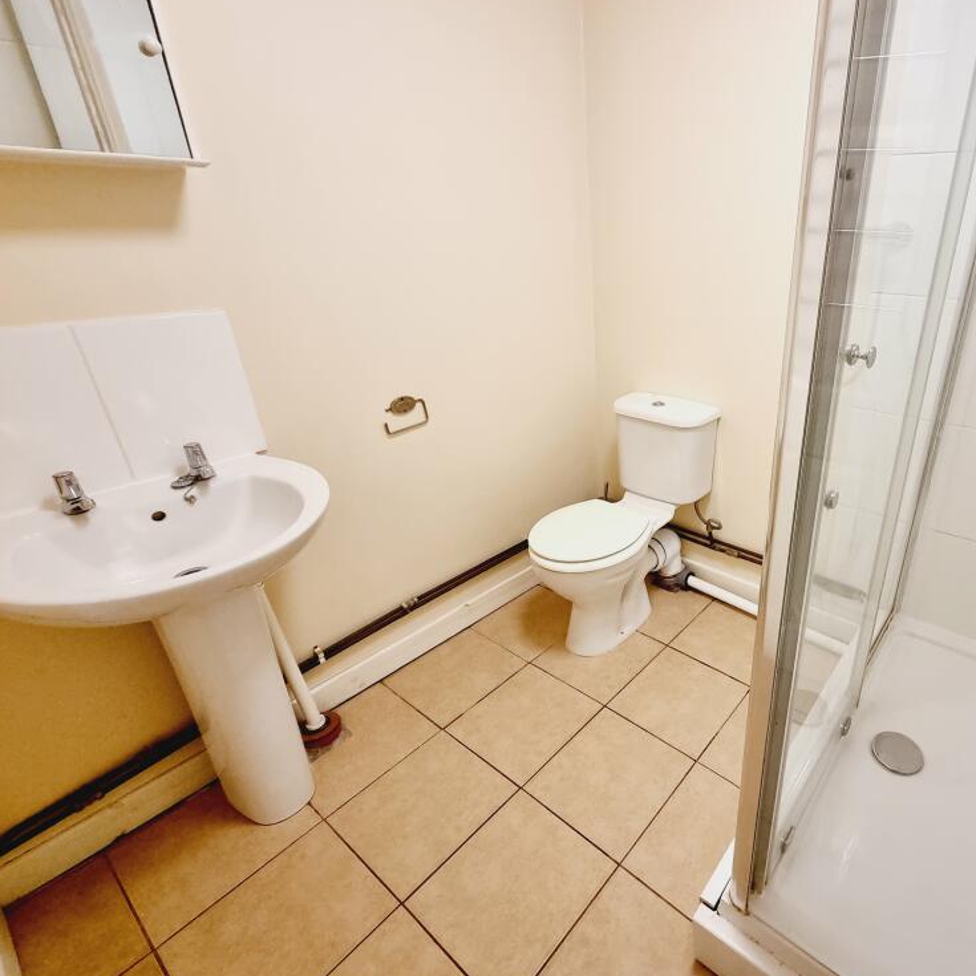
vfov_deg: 87.4
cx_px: 669
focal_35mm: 16
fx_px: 510
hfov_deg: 83.7
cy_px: 475
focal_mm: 2.2
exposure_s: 1/33
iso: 500
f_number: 2.2
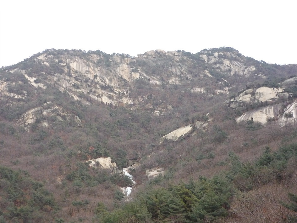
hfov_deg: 43.0
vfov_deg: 32.9
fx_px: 377
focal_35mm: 44
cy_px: 112
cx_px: 148
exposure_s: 1/640
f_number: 3
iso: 400
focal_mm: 7.2
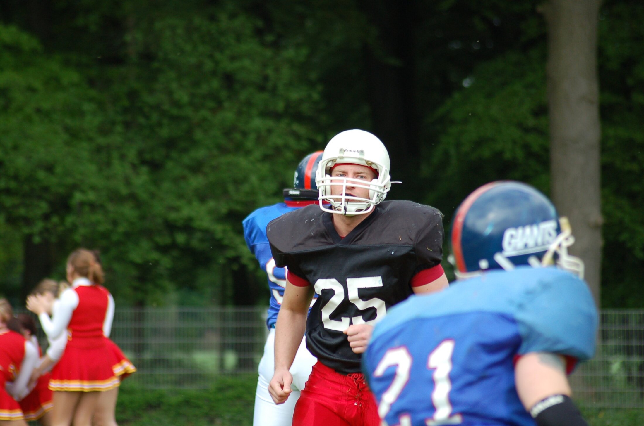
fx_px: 4553
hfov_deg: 8.1
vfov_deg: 5.4
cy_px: 213
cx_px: 322
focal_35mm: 255
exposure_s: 1/800
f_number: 4.8
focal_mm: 170
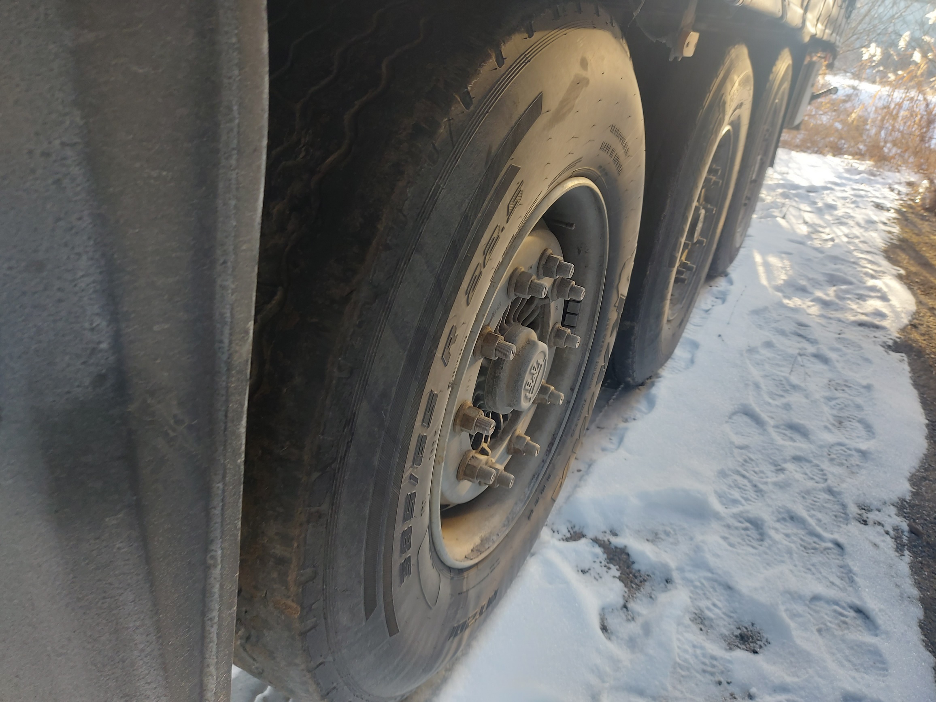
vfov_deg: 56.8
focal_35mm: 24
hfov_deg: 71.6
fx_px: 649
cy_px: 351
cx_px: 468
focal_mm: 5.23
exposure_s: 1/50
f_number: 1.8
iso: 80
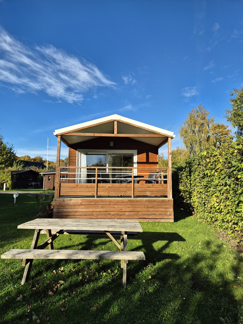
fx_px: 215
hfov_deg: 58.9
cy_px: 162
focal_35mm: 23
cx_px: 122
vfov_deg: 73.9
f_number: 1.8
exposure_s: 1/1316
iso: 25
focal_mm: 5.4
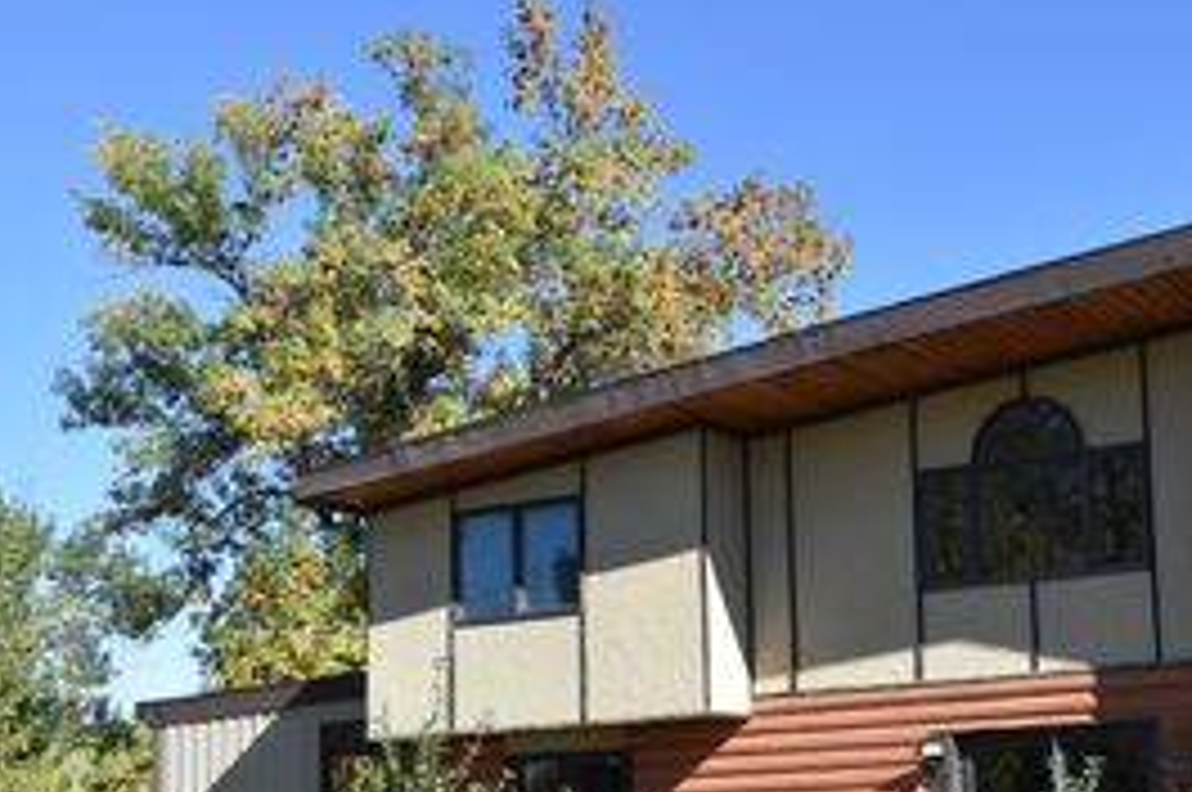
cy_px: 637
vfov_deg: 25.9
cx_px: 1044
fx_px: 1687
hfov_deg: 36.8
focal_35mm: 51
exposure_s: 1/320
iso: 200
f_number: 9
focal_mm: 18
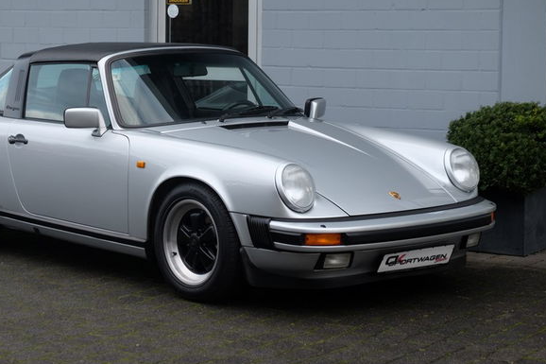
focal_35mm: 105
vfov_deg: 13.0
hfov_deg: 19.4
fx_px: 1592
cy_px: 133
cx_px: 189
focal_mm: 52.7
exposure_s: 1/150
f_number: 4
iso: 200
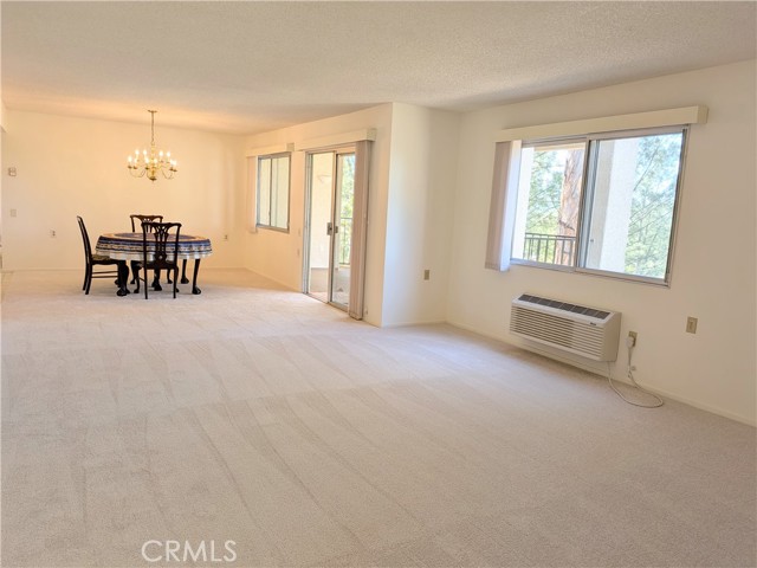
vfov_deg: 56.8
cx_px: 378
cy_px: 284
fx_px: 525
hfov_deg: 71.6
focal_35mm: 24
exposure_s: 1/60
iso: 29
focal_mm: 4.53
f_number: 1.7
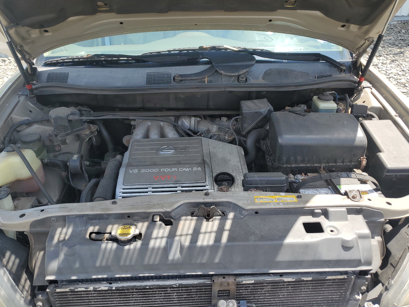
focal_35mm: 27
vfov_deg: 51.4
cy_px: 155
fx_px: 319
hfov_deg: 65.3
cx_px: 198
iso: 50
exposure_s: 1/833
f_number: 1.5
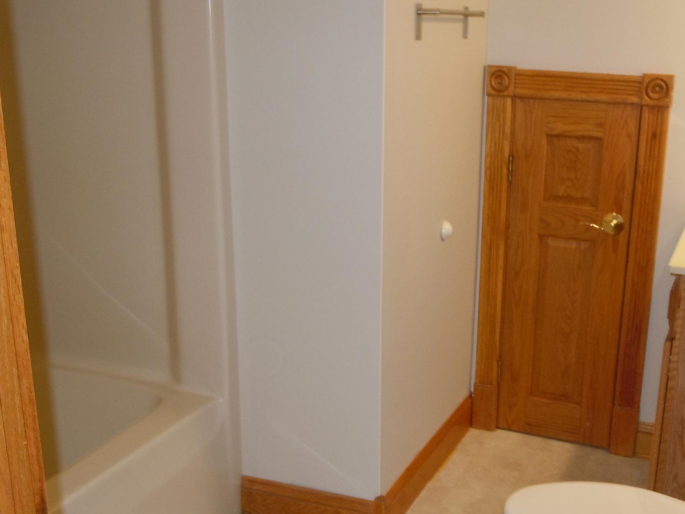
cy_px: 314
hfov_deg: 40.9
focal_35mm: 46
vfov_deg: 31.4
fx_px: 910
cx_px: 440
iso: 200
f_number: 4
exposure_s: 1/25
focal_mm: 5.9
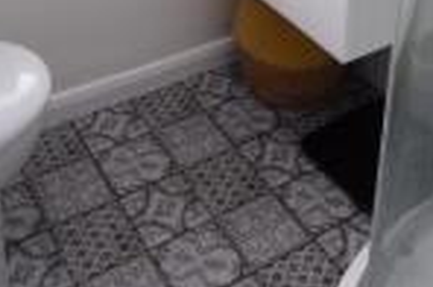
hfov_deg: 34.5
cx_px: 249
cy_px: -174
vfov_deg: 19.5
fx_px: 696
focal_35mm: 58
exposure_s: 1/60
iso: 400
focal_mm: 12
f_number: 4
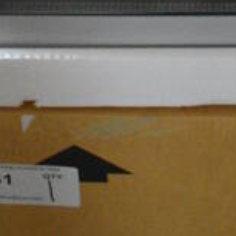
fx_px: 1057
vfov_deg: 10.6
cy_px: -363
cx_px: 247
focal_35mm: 137
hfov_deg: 12.6
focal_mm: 18
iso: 4500
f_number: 3.5
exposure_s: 1/125
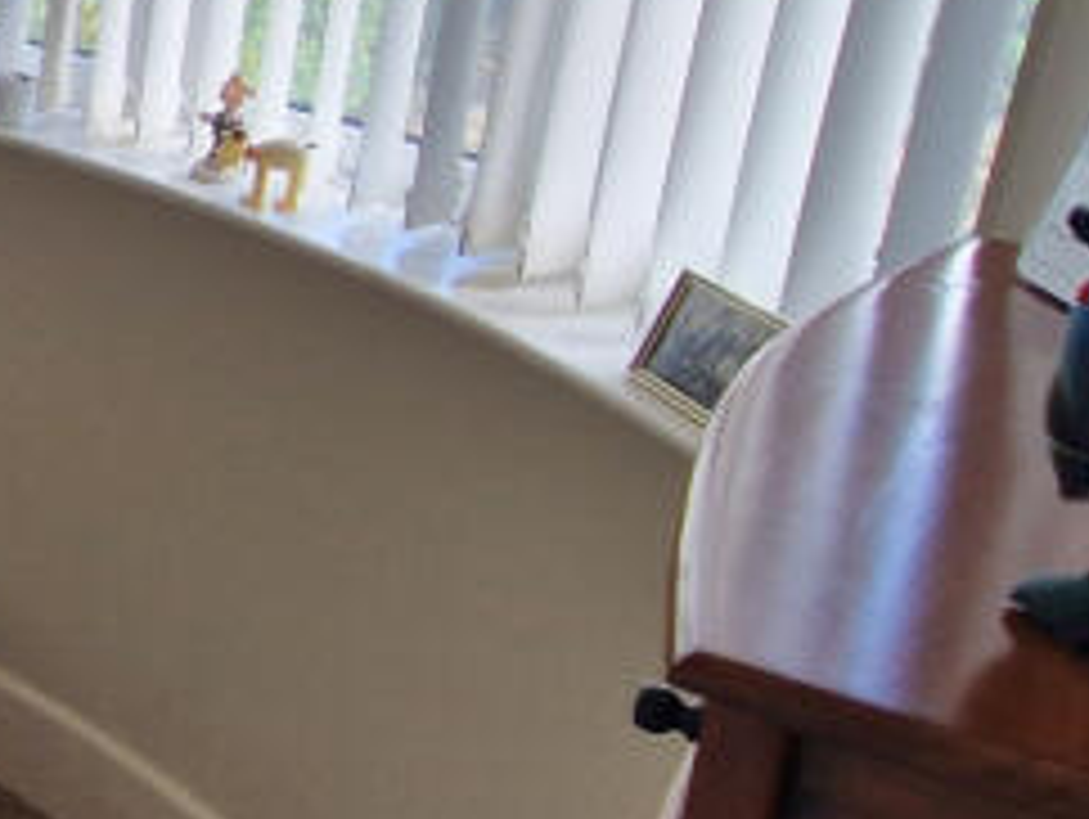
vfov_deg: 26.2
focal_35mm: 55
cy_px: 184
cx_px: -567
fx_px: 1732
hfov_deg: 25.6
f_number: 2.2
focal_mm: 2.2
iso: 64
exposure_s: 1/100
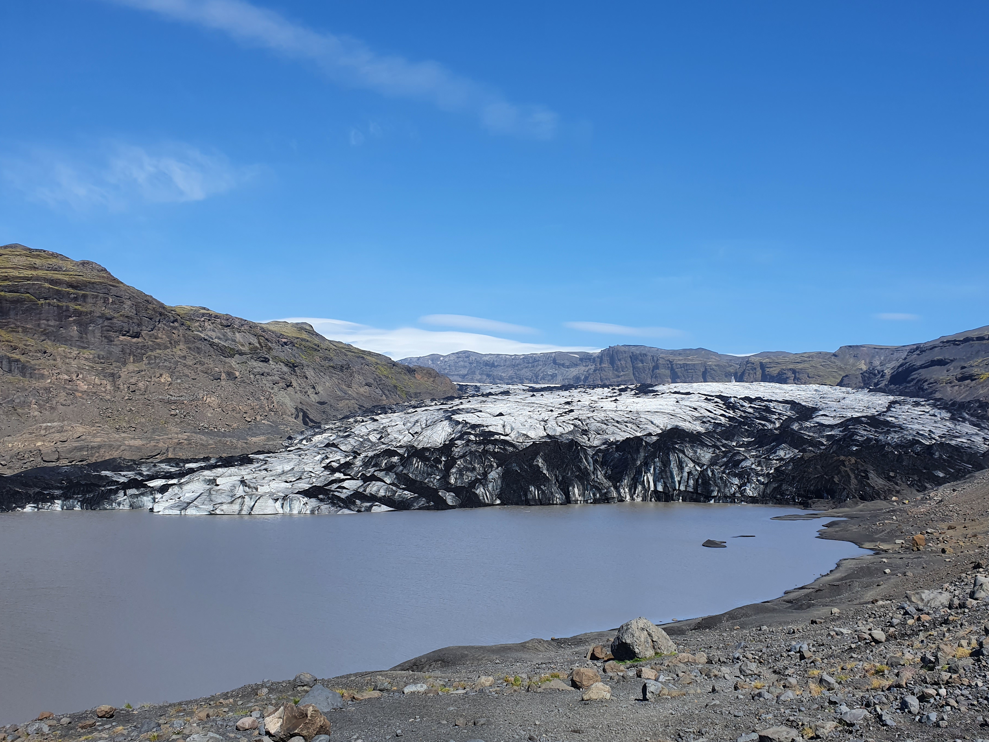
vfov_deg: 48.2
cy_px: 396
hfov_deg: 61.5
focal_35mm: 29
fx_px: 829
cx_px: 545
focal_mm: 4.32
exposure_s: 1/2120
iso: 50
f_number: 2.4
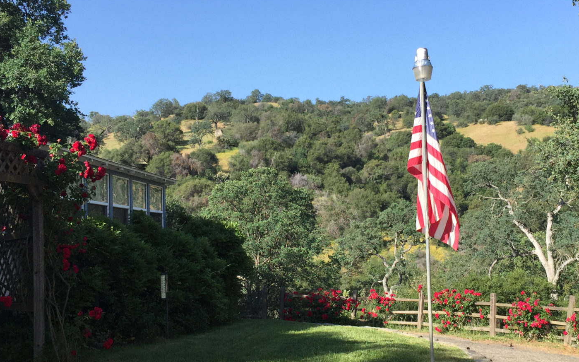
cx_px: 333
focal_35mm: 45
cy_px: 203
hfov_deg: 44.2
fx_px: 710
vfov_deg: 28.6
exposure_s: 1/1199
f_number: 2.2
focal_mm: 4.15
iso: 32
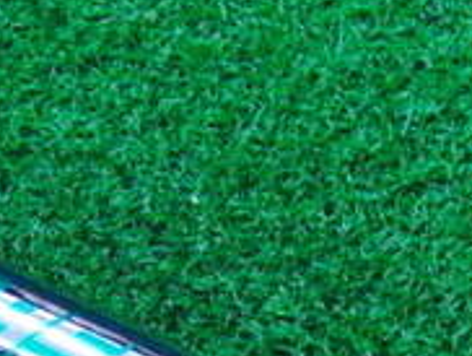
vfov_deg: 11.0
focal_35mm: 130
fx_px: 1775
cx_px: 386
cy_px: 525
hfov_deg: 15.0
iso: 3200
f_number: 3.6
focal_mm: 6.42
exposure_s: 1/250
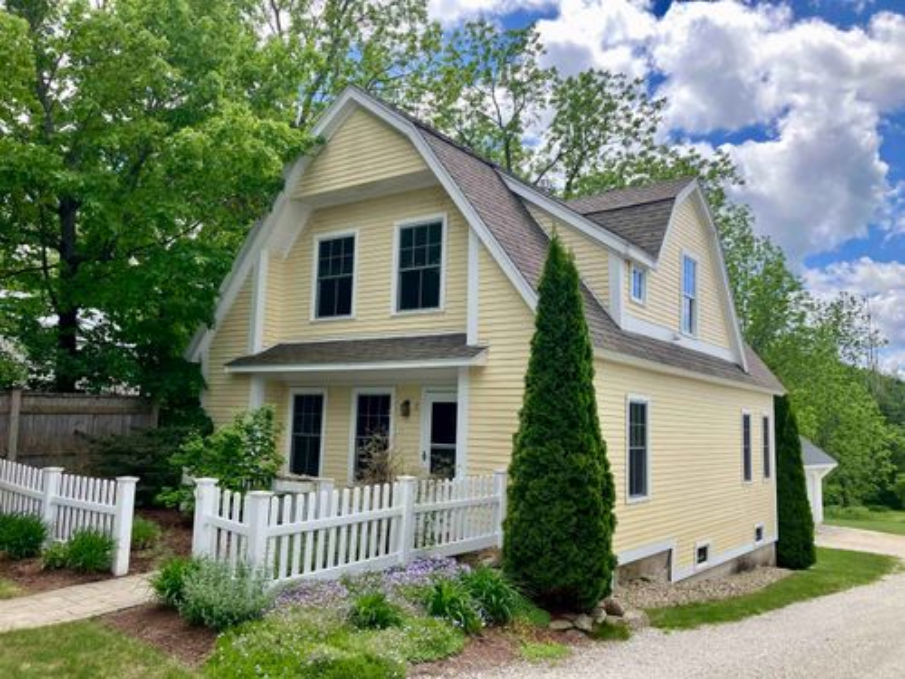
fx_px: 732
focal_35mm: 28
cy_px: 340
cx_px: 452
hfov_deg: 63.4
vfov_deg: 49.7
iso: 32
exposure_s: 1/725
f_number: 1.8
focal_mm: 3.99
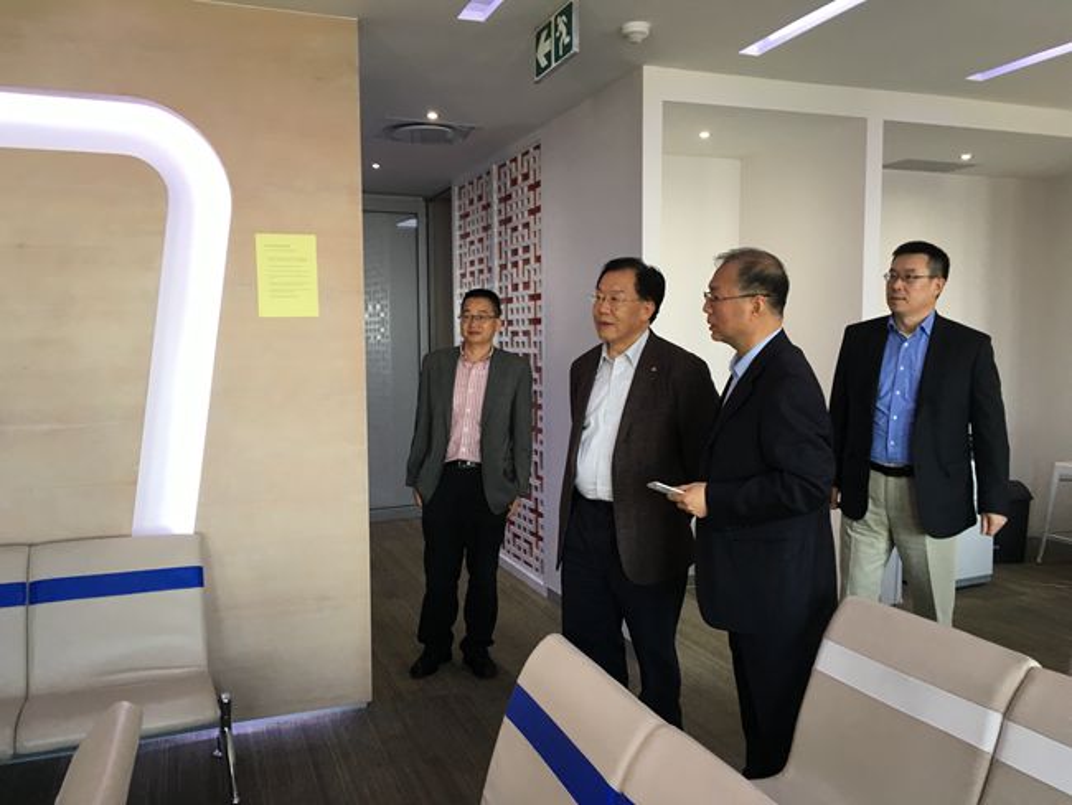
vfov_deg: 48.3
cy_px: 402
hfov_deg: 61.6
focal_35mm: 29
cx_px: 536
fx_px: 898
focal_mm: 4.15
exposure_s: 1/33
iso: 50
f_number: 2.2
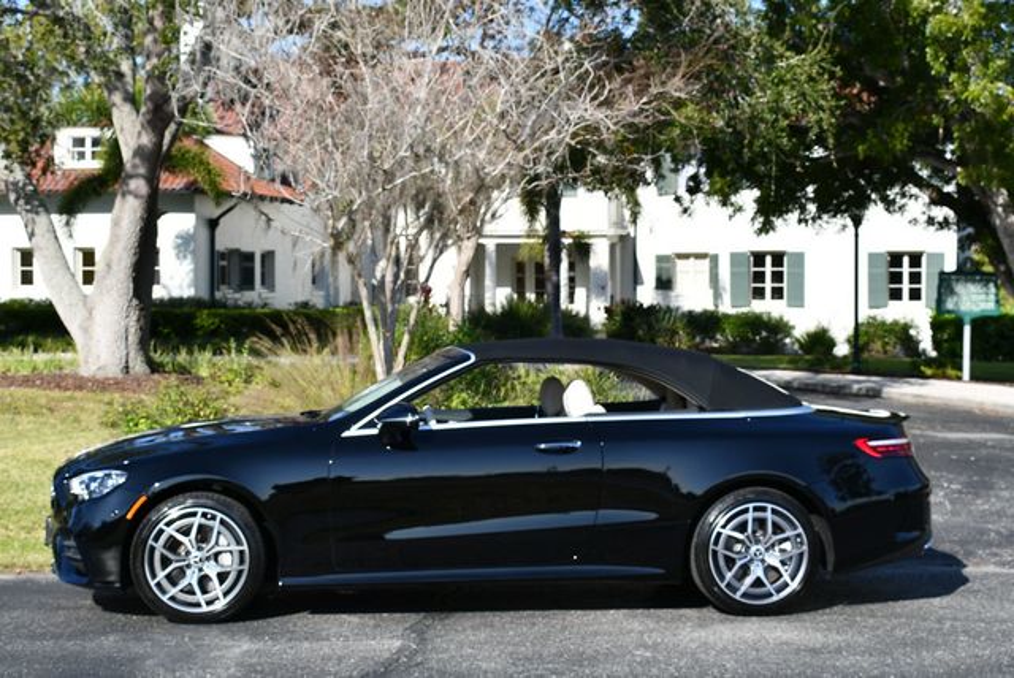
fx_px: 1973
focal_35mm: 70
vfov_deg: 19.5
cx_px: 507
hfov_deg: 28.8
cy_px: 339
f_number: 8
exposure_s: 1/250
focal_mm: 35
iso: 110
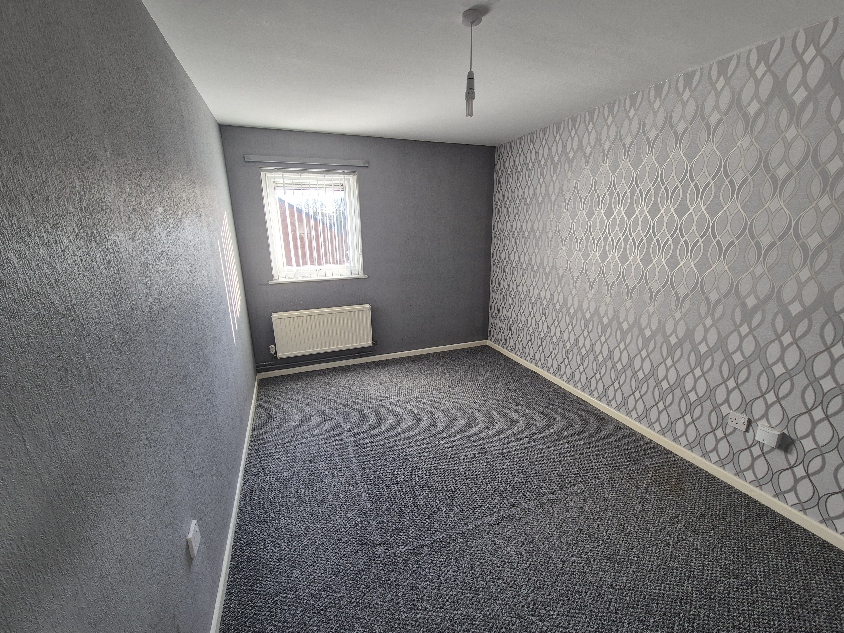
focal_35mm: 13
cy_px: 316
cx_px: 422
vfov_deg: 89.9
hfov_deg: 106.2
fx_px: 317
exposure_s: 1/50
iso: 64
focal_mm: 2.2
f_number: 2.2
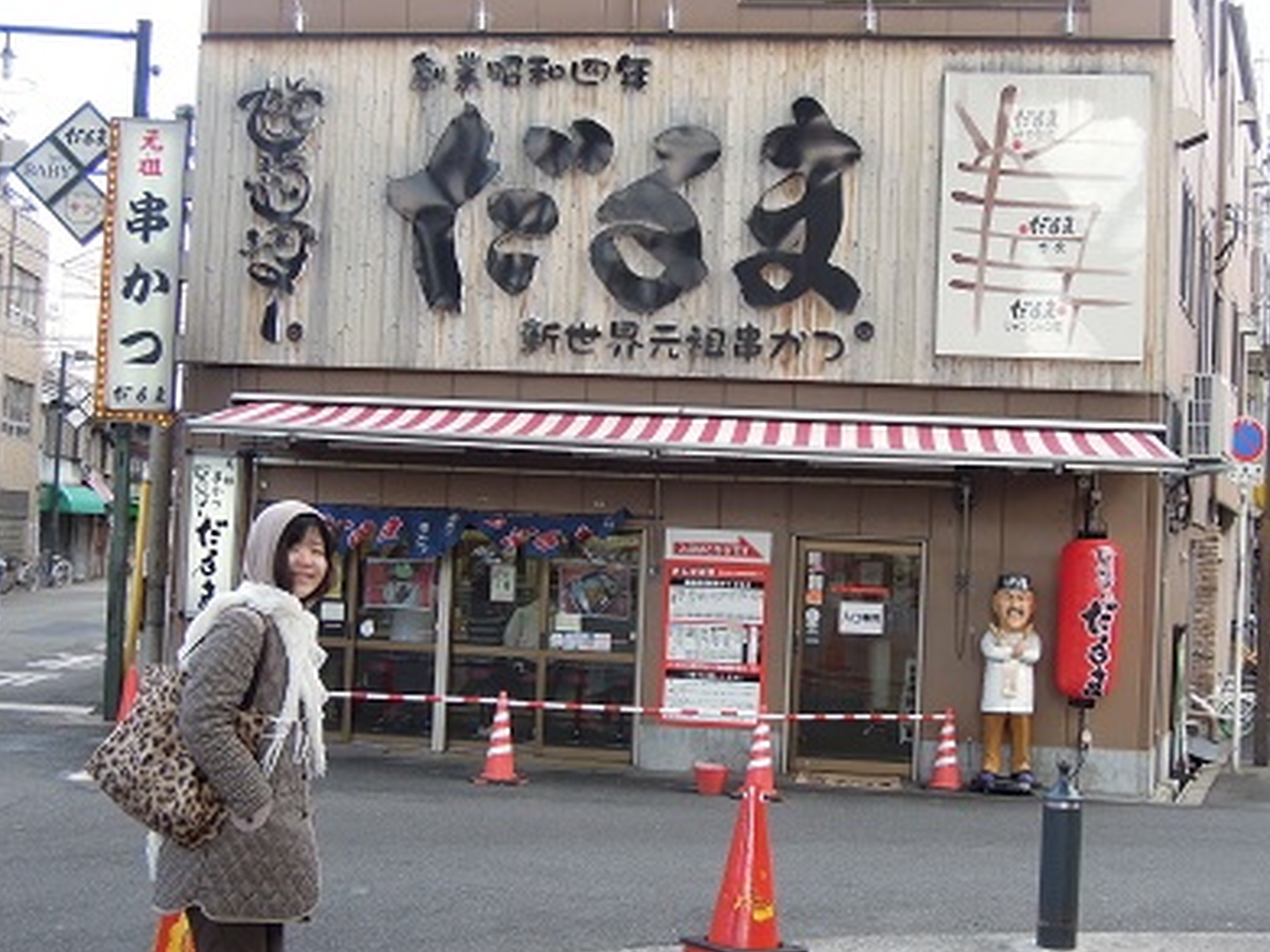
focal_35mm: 46
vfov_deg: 31.5
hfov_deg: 41.2
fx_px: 1687
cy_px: 481
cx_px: 643
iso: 160
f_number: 3.5
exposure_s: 1/200
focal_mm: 8.1
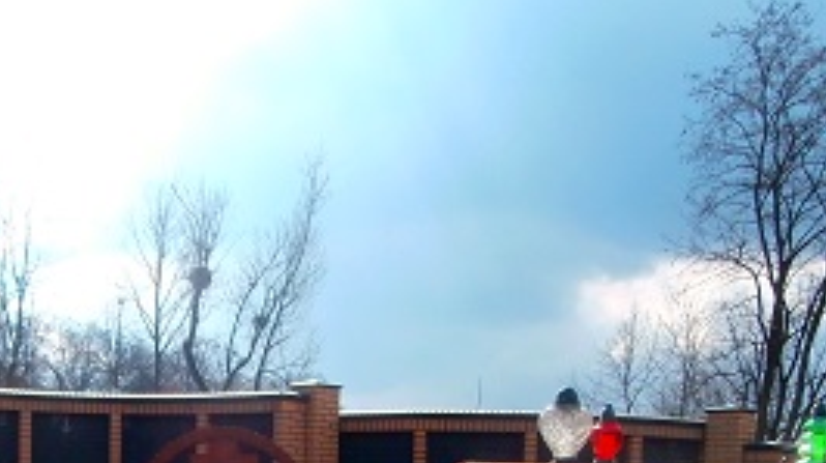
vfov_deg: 17.7
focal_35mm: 63
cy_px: 628
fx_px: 1378
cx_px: 230
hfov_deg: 32.9
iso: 100
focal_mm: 4.2
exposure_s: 1/1000
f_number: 3
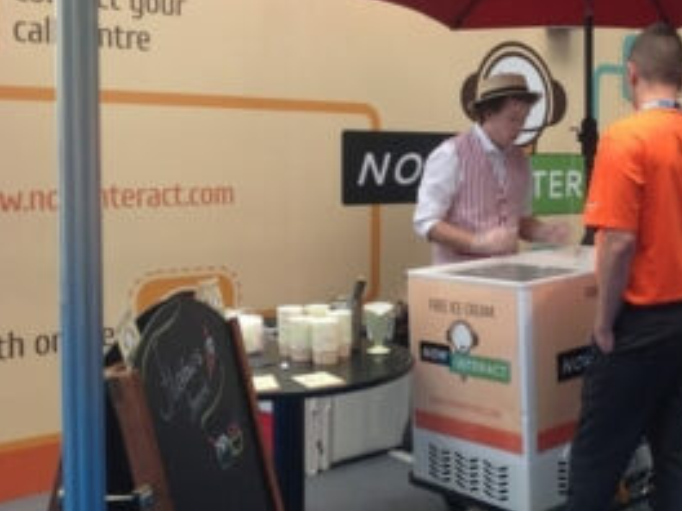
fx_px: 1044
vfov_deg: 27.5
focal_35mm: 53
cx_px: 512
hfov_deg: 35.4
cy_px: 217
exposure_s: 1/40
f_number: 2.4
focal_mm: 4.28
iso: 64
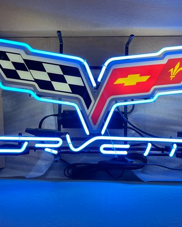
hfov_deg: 42.2
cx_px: 94
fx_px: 236
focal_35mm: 35
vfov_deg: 51.5
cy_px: 111
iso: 160
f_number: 1.6
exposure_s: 1/60
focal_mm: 5.1
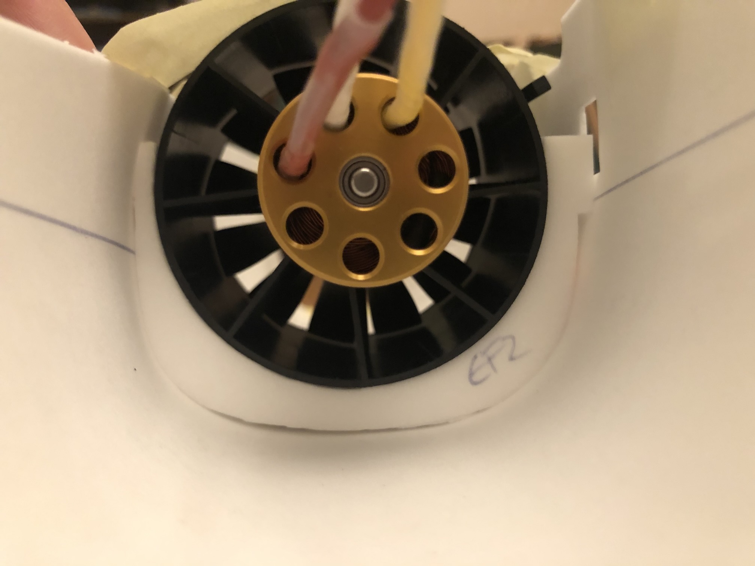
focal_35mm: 28
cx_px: 378
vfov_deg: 49.7
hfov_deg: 63.4
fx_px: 611
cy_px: 283
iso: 100
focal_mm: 3.99
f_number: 1.8
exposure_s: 1/6
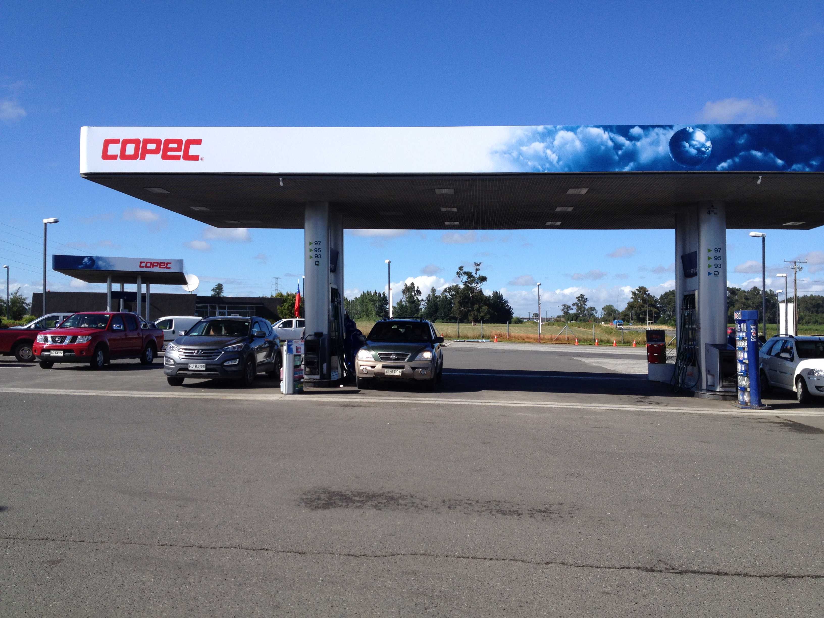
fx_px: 833
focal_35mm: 35
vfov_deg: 40.7
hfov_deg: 52.6
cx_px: 412
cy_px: 309
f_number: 2.4
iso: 50
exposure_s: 1/1905
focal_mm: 4.28
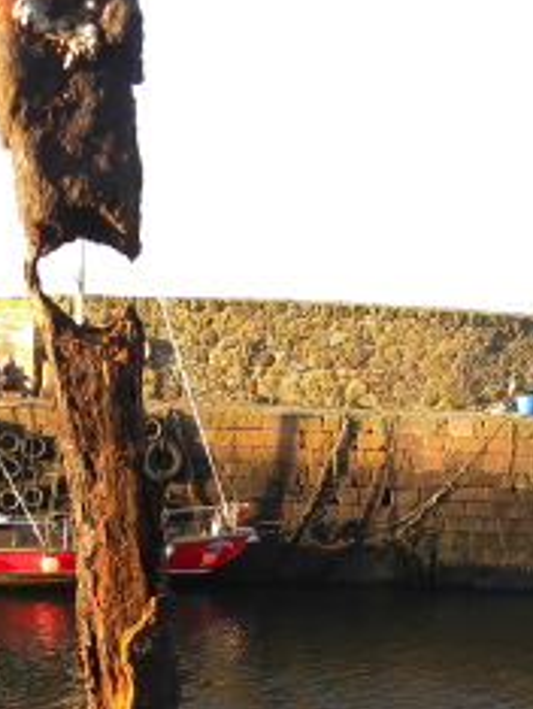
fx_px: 1455
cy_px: 809
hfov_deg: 20.6
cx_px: 151
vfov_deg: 25.1
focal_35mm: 71
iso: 64
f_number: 3.5
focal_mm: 4.6
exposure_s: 1/86
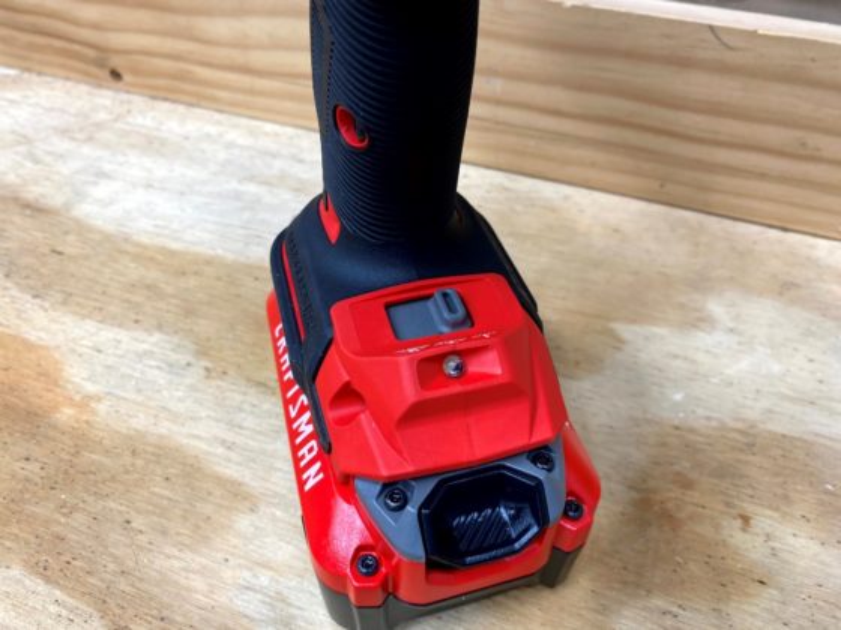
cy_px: 315
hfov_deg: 67.3
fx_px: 632
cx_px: 420
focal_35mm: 26
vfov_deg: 53.1
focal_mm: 4.25
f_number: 1.8
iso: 32
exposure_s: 1/208
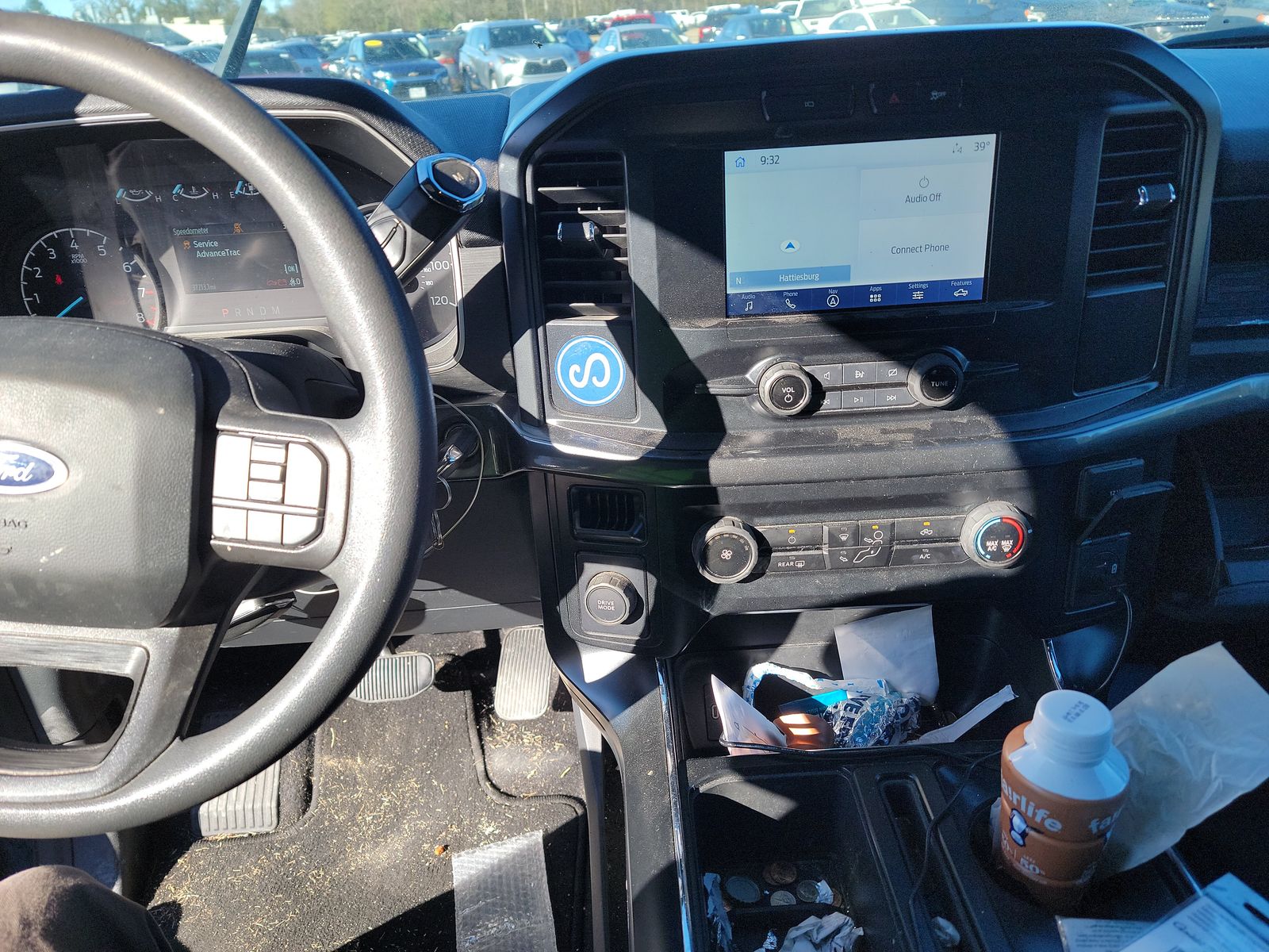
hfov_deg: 71.6
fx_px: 880
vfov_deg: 56.8
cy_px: 476
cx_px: 634
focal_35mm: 24
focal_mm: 6.7
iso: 50
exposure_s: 1/166
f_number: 1.8
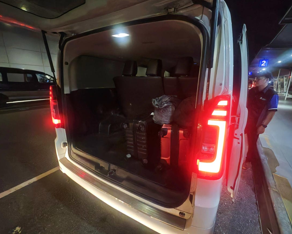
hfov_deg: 104.7
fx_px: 112
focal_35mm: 13
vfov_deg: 92.2
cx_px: 157
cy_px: 115
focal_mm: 2.03
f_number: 1.8
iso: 1000
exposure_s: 1/100
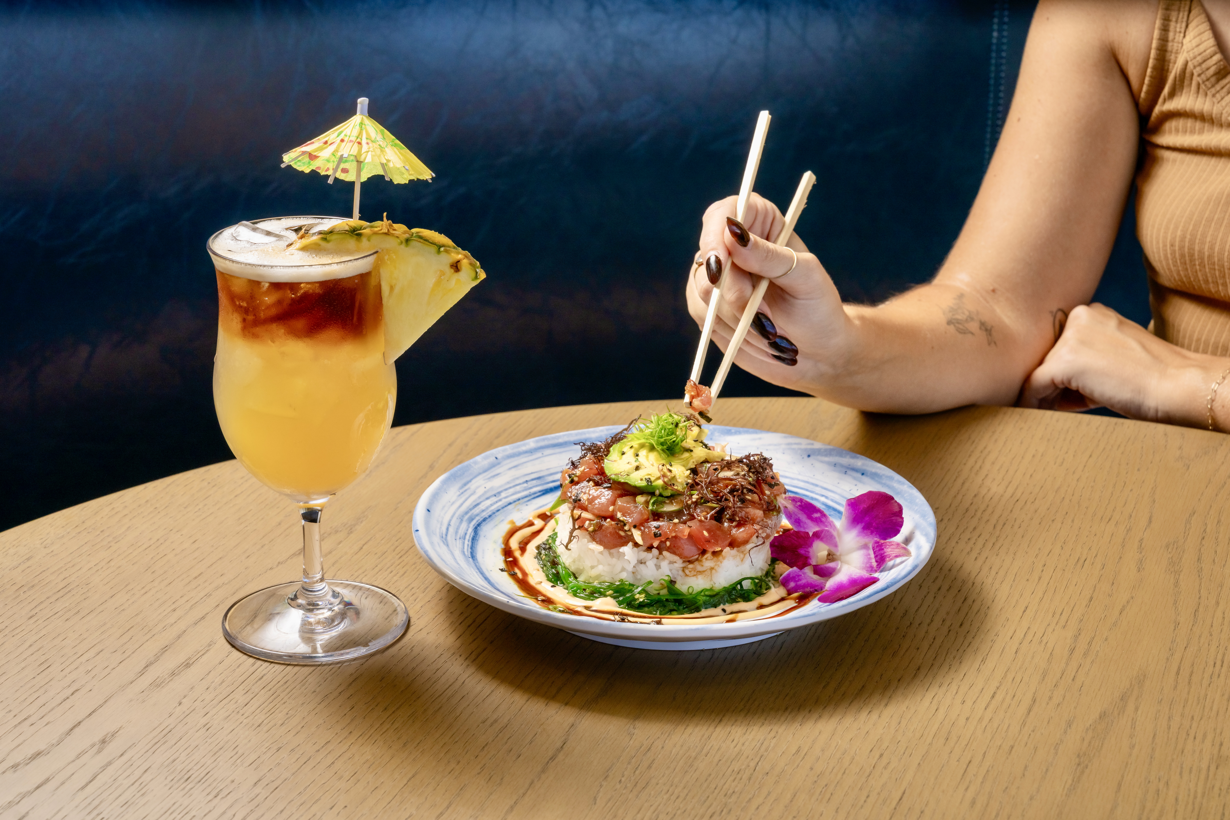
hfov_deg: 28.8
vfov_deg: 19.5
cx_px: 615
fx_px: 2391
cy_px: 410
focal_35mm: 70
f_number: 11
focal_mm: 70
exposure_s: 1/200
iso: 500
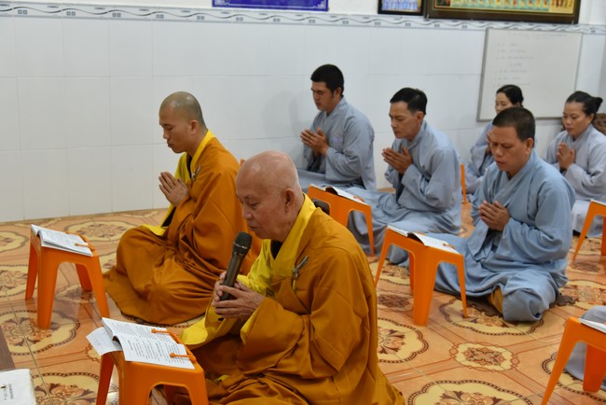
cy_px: 202
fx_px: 741
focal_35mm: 44
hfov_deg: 44.5
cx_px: 303
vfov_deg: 30.5
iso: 1600
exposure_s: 1/100
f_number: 5
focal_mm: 44
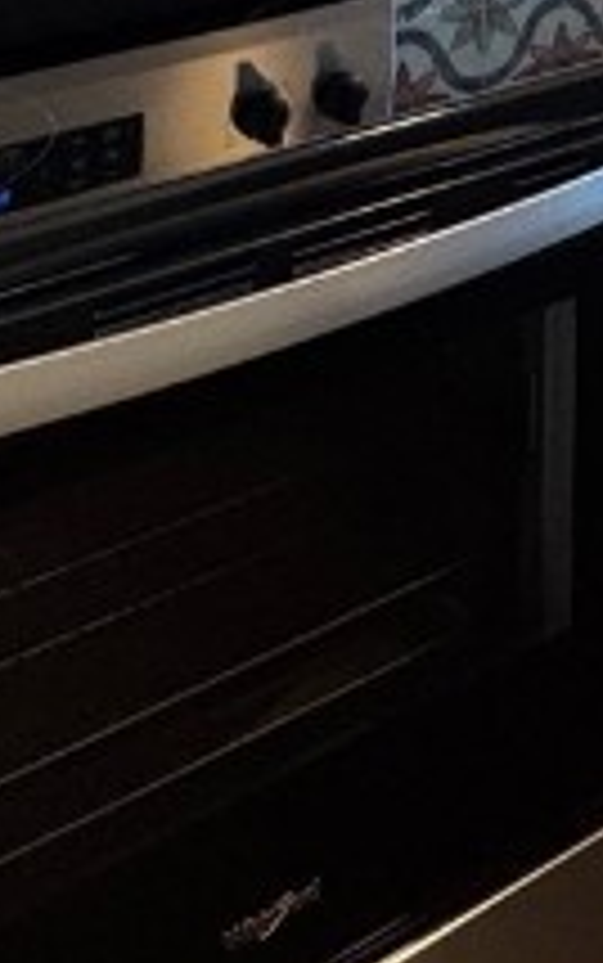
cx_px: 972
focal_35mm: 71
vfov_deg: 24.2
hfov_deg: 16.3
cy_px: -382
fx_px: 1864
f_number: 2.2
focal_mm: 2.22
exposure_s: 1/120
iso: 160
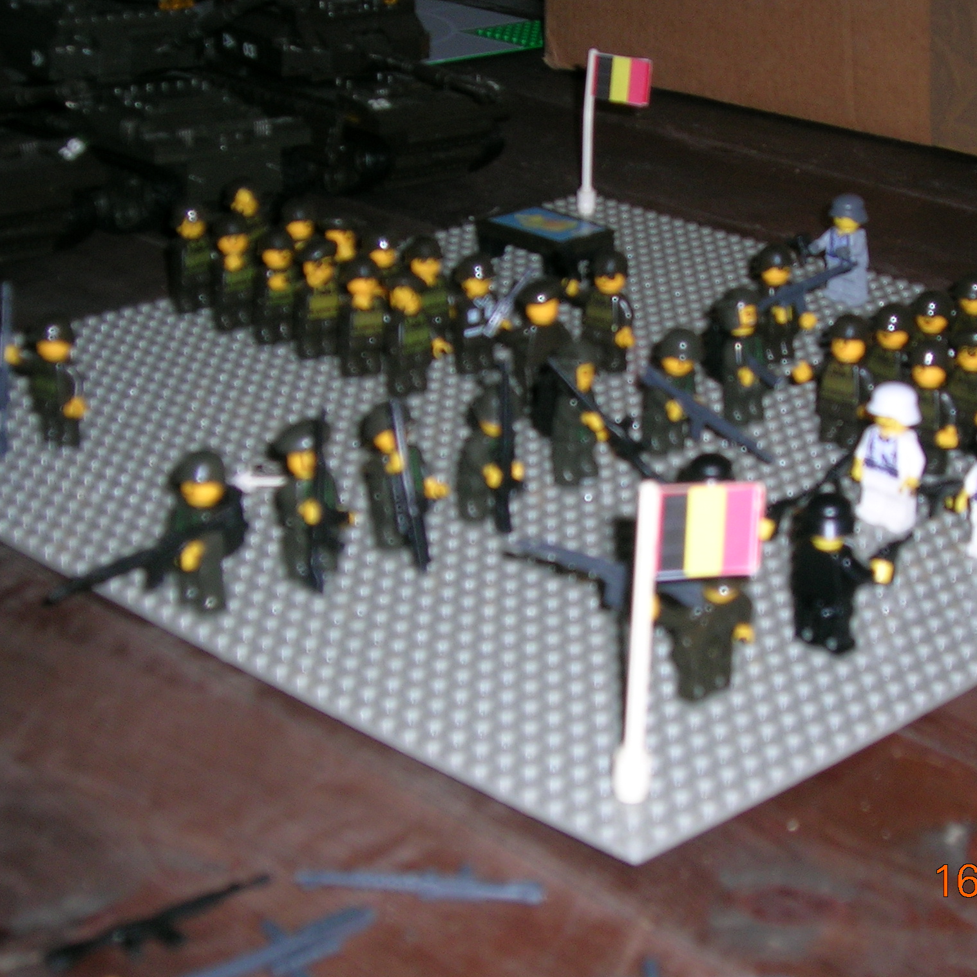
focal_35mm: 68
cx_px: 607
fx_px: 2171
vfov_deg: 25.4
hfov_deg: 25.3
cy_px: 489
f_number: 3.4
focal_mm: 8.6
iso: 50
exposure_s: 1/60.1
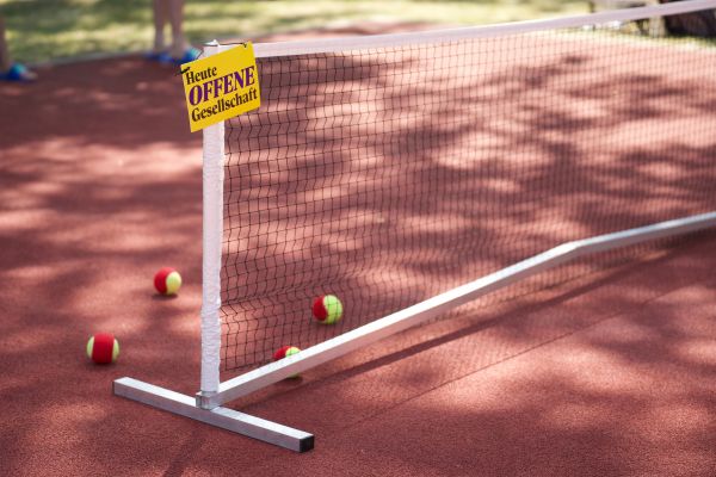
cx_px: 358
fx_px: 1909
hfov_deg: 21.2
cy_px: 238
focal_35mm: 96
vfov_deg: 14.3
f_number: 2.8
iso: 500
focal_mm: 96
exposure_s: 1/2000
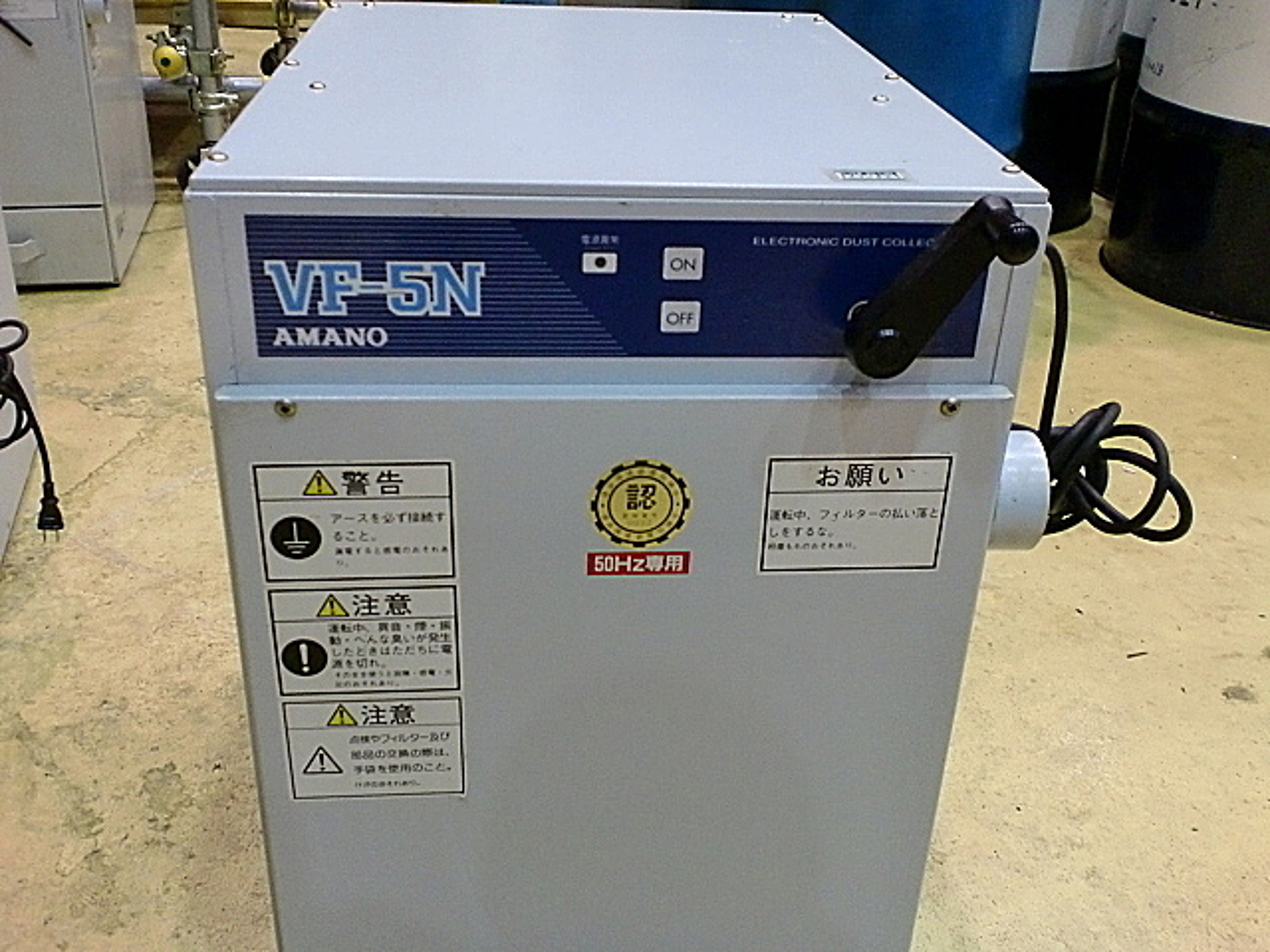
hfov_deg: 52.6
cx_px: 635
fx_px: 1284
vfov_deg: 40.7
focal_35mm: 35
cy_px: 476
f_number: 3.1
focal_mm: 6.3
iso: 320
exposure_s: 1/60
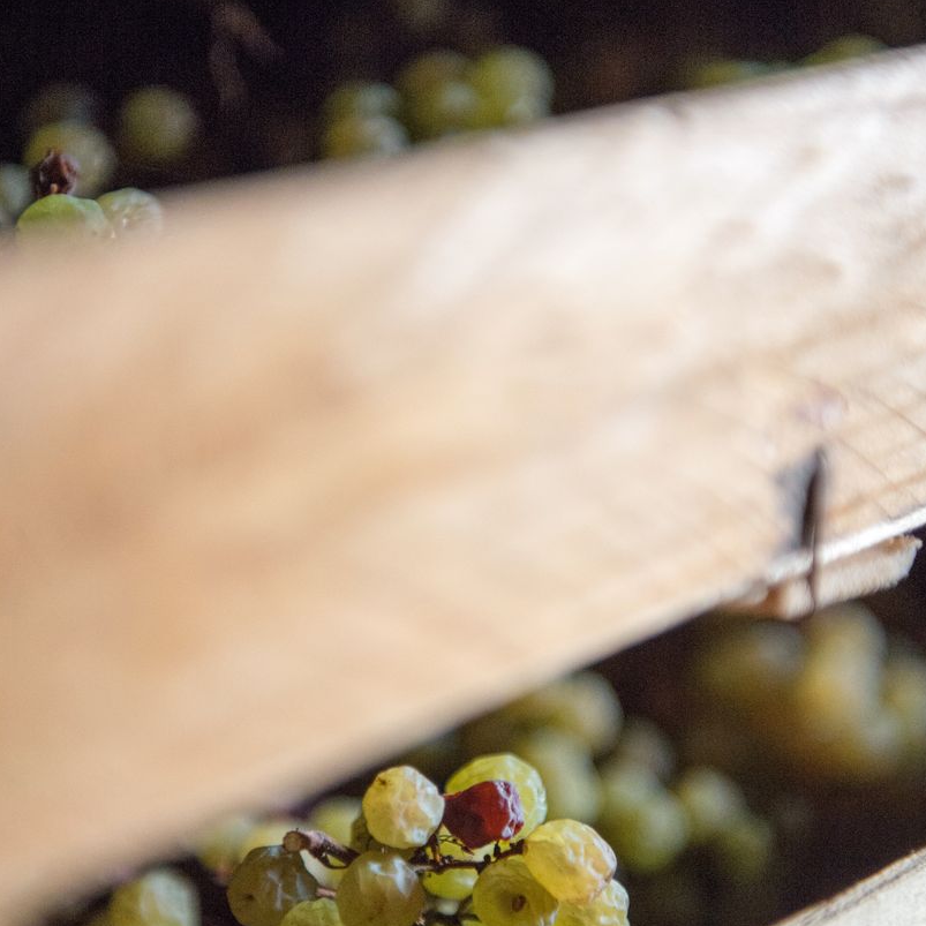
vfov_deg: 20.6
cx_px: 466
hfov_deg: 20.6
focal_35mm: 84
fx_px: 2542
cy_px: 542
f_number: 2.8
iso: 3200
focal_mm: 62
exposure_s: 1/250
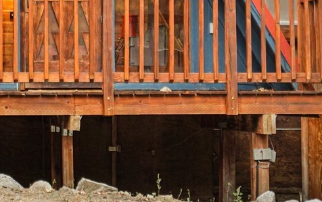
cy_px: -88
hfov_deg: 16.2
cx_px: 25
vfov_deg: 10.0
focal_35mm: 127
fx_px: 1115
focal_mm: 35
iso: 500
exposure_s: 1/25
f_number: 4
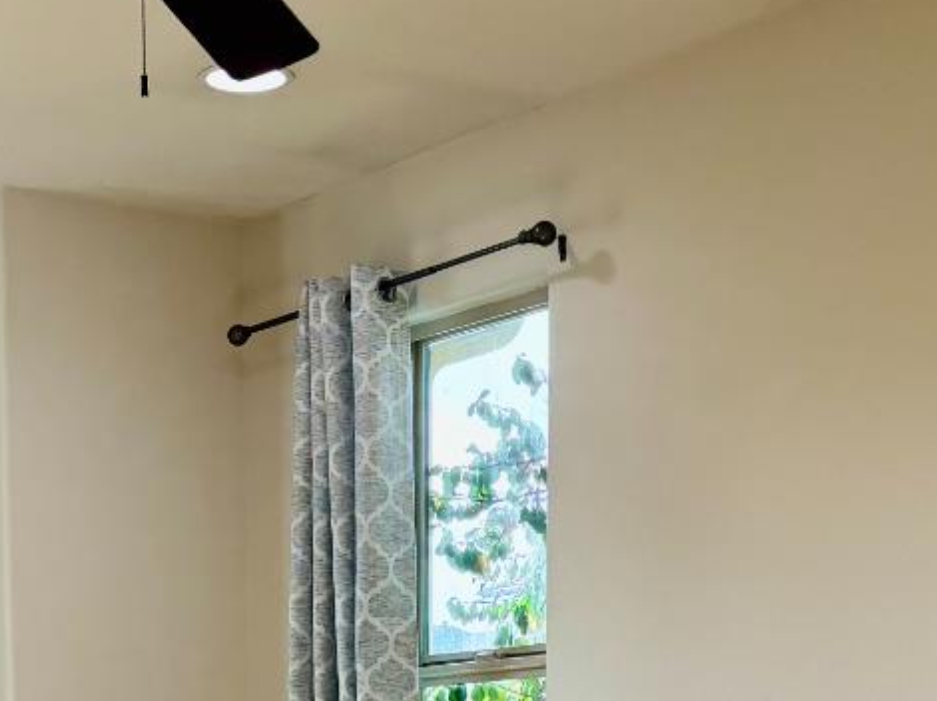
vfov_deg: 16.3
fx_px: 2246
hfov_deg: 23.3
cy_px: 1027
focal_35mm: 83
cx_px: 239
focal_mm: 5.96
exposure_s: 1/170
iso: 50
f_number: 1.6
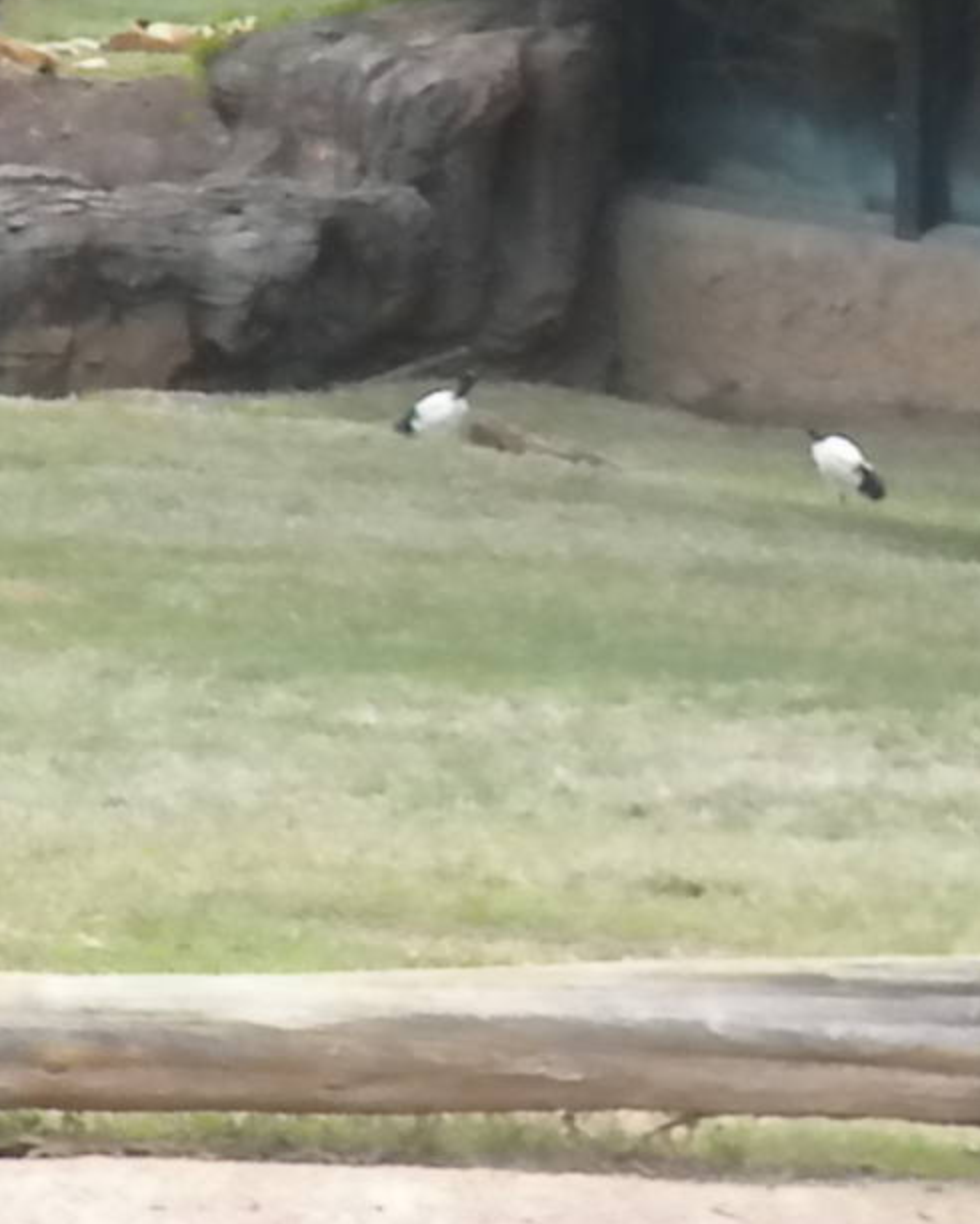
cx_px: 1390
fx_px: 21996
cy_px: 448
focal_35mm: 607
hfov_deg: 2.5
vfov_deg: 3.2
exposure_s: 1/140
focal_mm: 42.1
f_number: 14
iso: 640
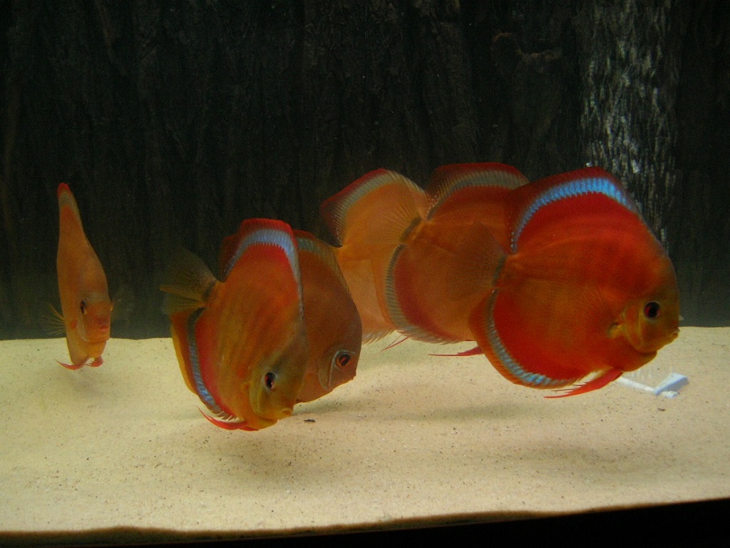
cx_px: 365
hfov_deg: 51.4
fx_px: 759
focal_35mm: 36
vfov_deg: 39.7
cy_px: 274
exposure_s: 1/30
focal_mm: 60
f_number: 2.8
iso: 256
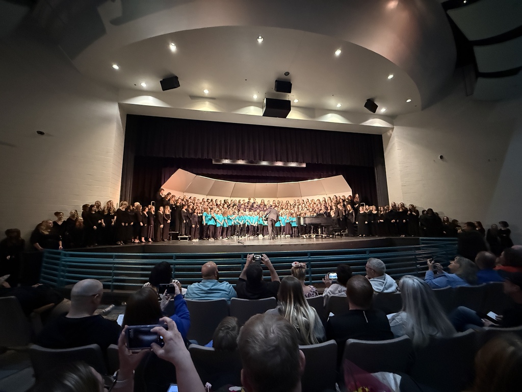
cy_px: 196
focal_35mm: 14
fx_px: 211
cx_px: 261
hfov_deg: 102.1
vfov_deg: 85.7
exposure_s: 1/40
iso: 1250
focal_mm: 2.22
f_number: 2.2
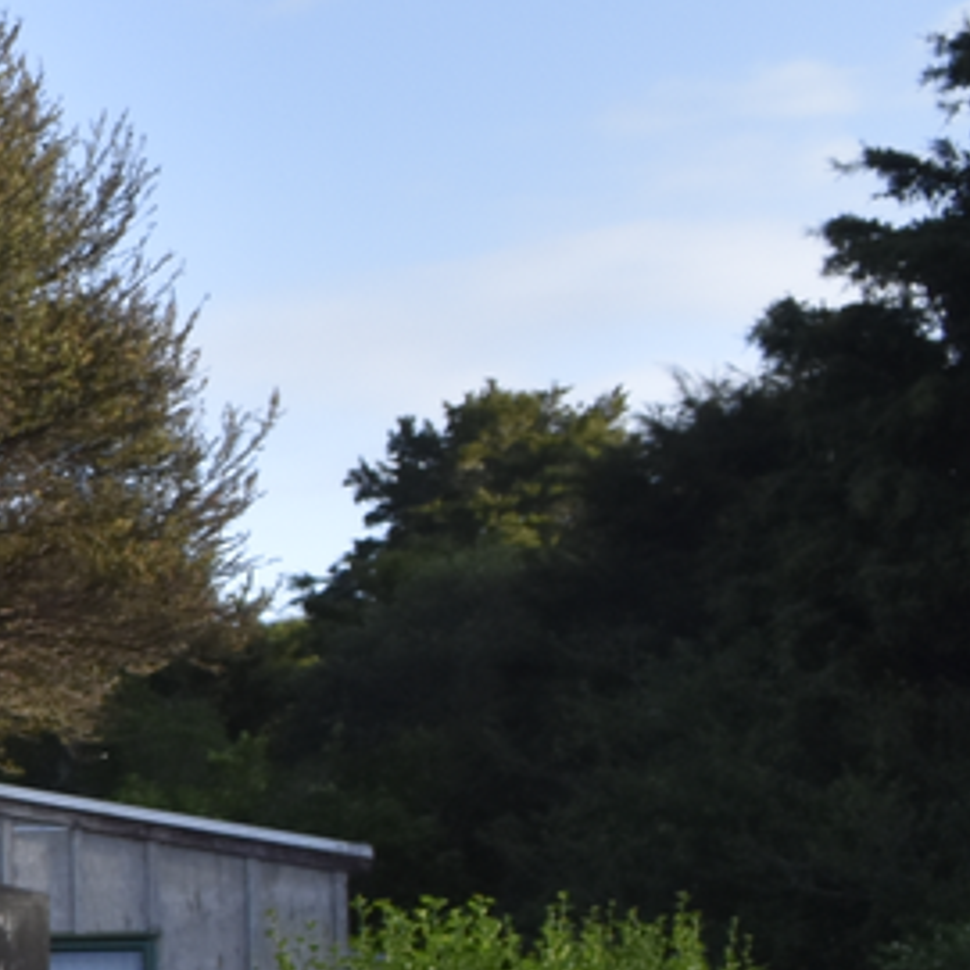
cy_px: 1009
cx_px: -1639
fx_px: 4470
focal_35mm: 141
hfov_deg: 10.1
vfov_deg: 12.2
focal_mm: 20
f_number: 8
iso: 400
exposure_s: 1/500
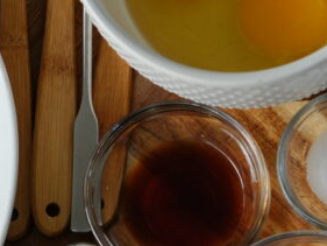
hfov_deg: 6.7
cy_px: 62
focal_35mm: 294
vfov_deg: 5.1
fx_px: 2778
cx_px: 162
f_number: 3.5
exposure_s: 1/320
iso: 400
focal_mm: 56
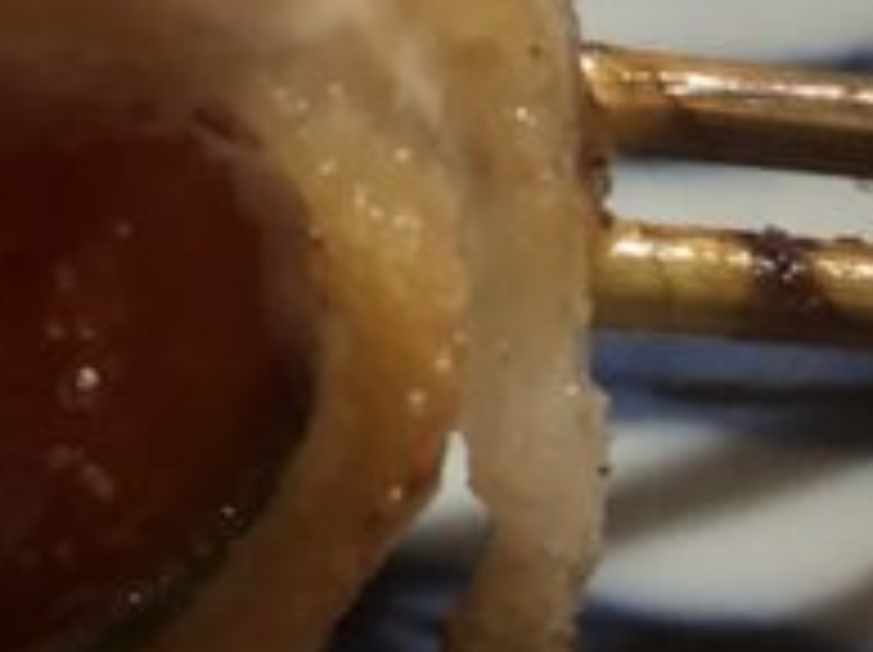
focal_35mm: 148
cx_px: -680
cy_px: -252
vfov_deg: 9.8
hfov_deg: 12.3
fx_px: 3728
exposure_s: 1/5
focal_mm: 3.99
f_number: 1.8
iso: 100
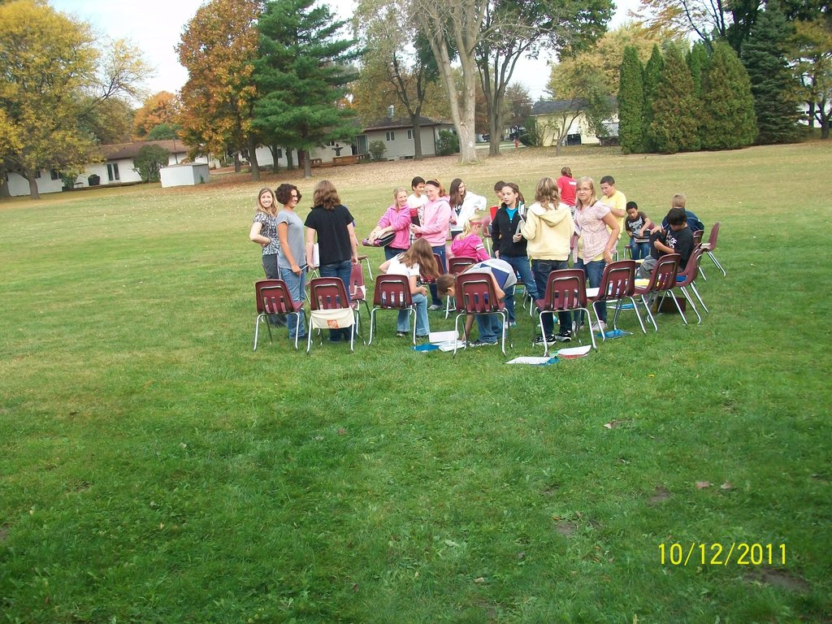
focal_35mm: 34
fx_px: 817
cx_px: 416
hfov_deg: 54.0
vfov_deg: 41.8
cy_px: 312
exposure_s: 1/320
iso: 80
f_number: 2.8
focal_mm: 5.7
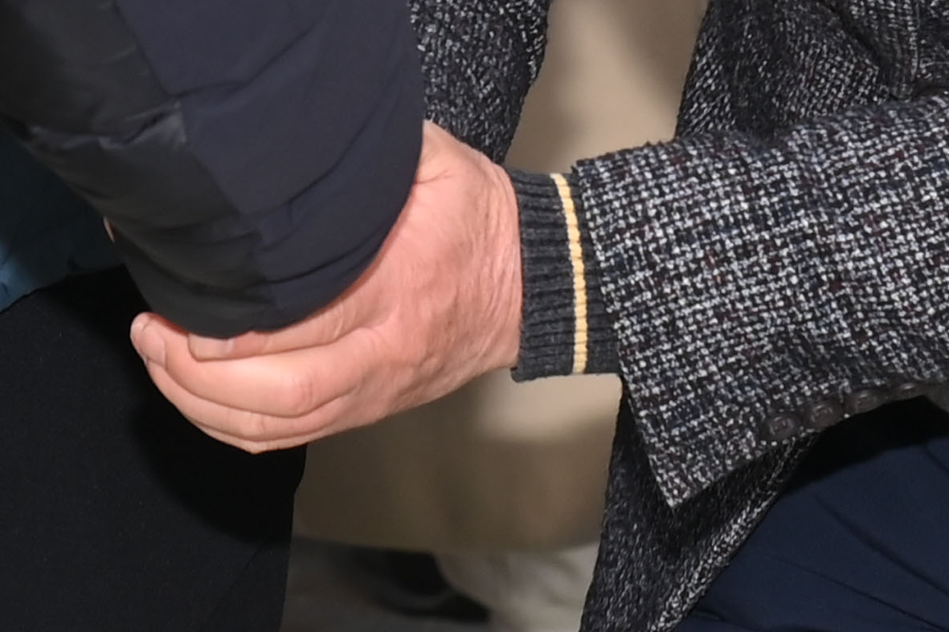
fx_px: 8697
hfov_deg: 6.2
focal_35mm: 330
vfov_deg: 4.1
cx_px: 205
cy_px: -666
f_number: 7.1
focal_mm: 70
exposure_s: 1/500
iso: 400
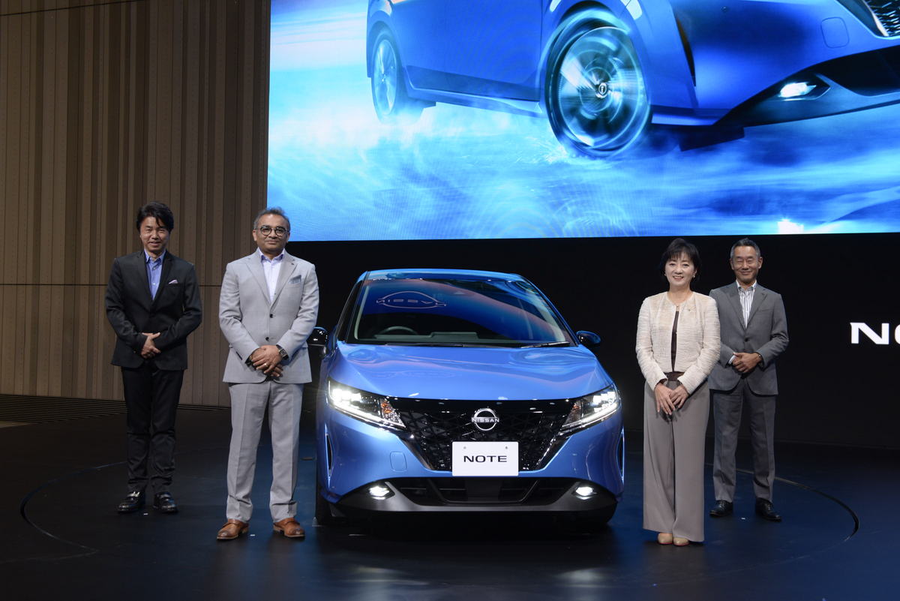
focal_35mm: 42
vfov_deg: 31.9
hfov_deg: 46.4
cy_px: 300
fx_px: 1050
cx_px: 450
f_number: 5.6
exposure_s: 1/60
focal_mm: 42
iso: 800
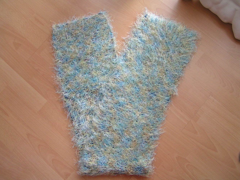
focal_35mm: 38
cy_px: 90
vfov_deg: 37.7
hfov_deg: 49.0
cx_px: 120
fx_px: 263
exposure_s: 1/40
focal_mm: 5.8
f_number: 2.8
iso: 125
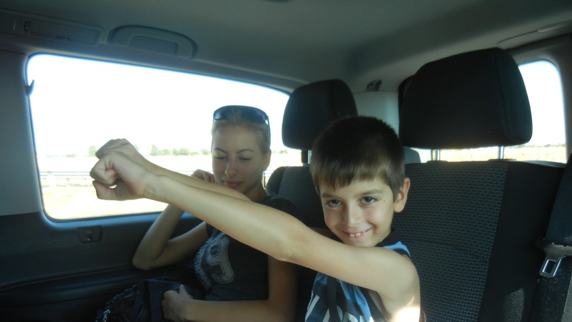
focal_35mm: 33
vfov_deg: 35.3
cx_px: 288
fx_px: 500
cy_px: 216
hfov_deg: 59.5
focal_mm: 5.4
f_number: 3.5
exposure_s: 1/192
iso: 160
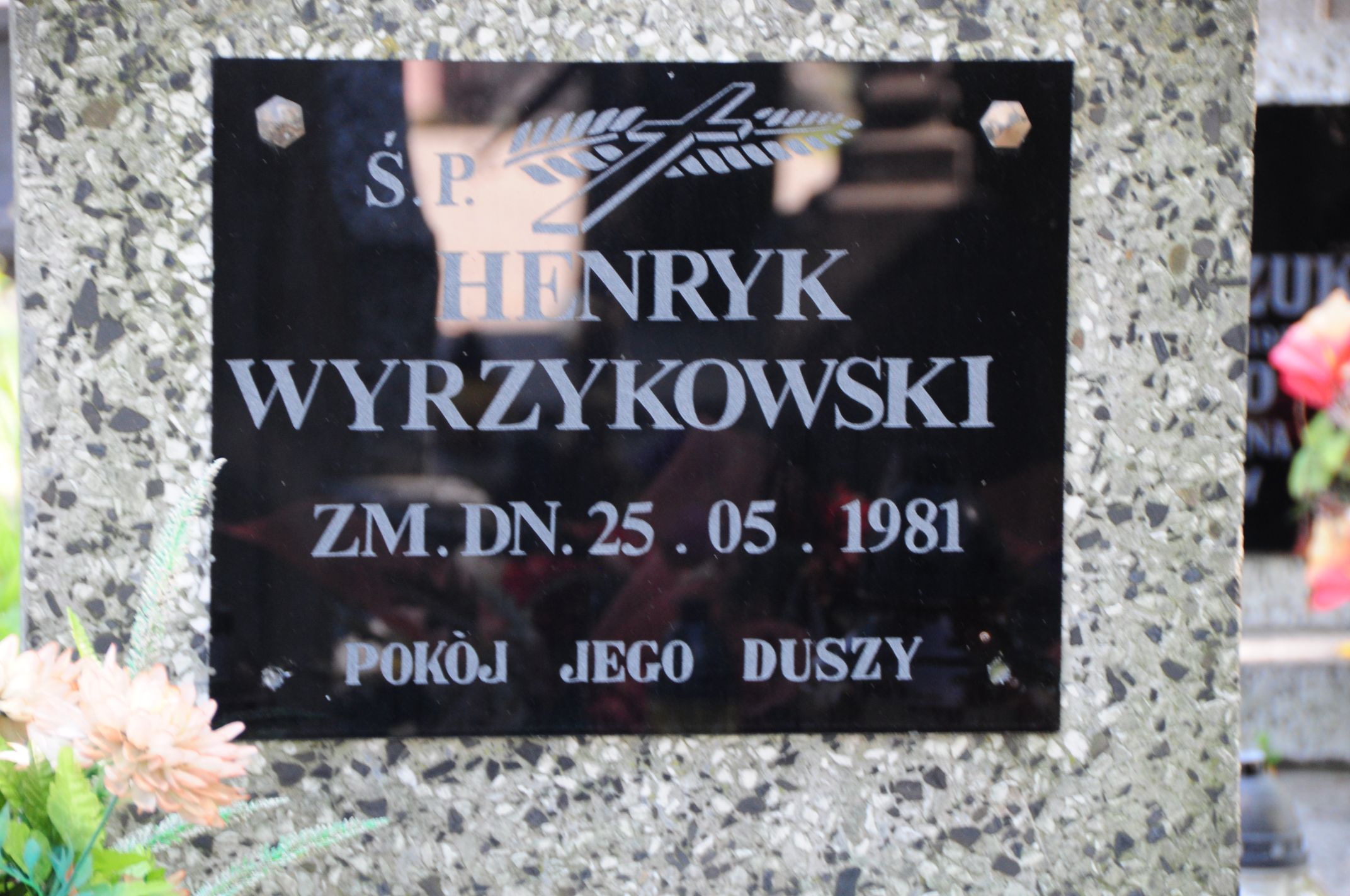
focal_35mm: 180
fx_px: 6742
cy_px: 448
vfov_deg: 7.6
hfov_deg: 11.4
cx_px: 675
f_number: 7.1
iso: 640
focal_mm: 120
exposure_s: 1/40
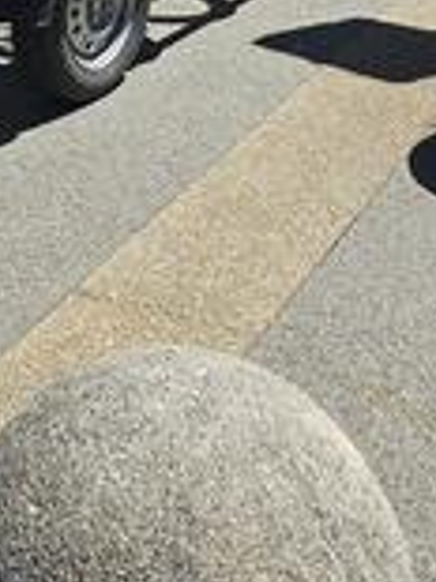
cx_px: 90
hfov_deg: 15.8
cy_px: -409
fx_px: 1564
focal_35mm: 93
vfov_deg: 17.7
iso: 50
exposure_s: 1/2572
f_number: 1.8
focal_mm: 5
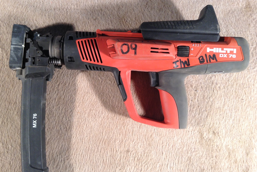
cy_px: 95
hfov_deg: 54.4
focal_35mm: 35
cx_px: 128
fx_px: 250
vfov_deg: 37.8
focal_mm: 3.3
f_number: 2.4
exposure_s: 1/25
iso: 32
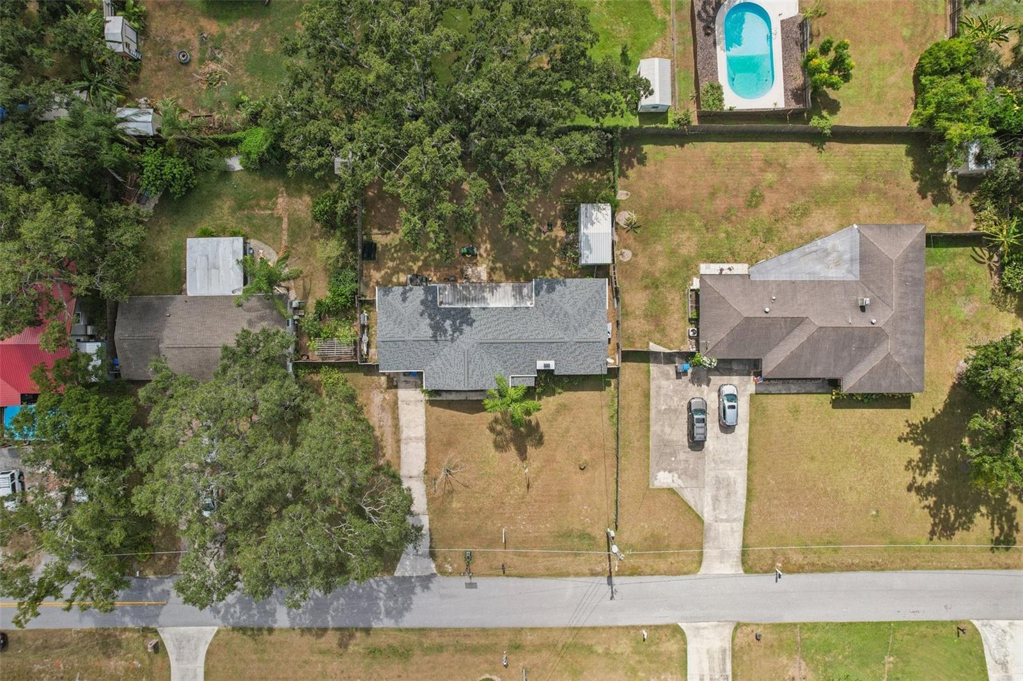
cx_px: 512
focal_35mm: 22
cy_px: 340
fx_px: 625
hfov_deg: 78.6
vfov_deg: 57.2
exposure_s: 1/1250
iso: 100
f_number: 2.8
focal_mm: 8.4
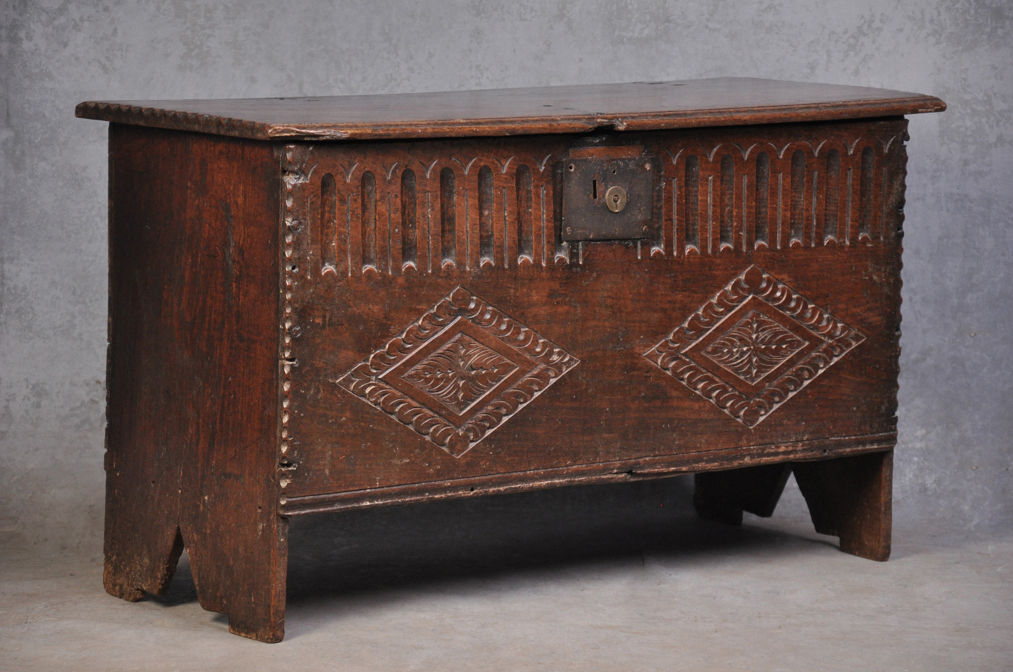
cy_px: 336
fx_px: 3878
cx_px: 506
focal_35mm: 138
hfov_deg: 14.9
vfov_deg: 9.9
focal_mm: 92
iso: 800
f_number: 5.6
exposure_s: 1/100
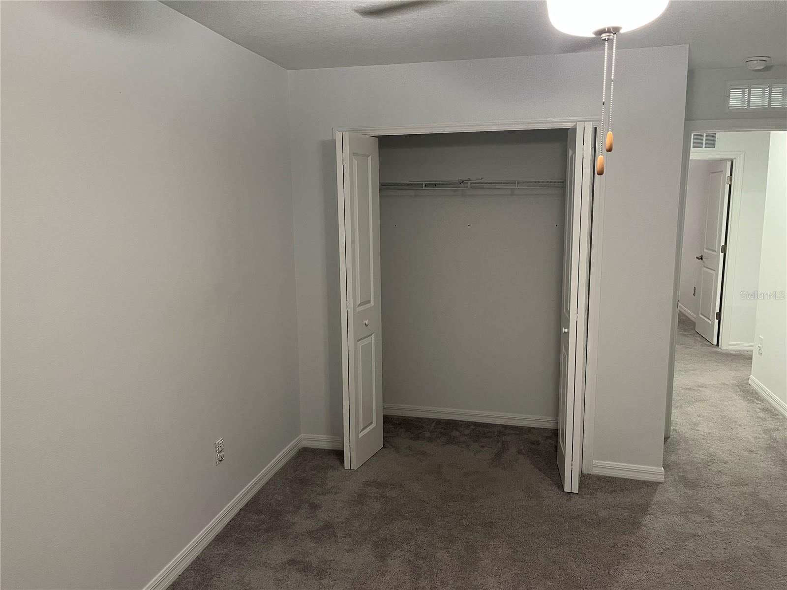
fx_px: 591
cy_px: 295
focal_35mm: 26
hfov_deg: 67.3
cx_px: 394
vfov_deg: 53.1
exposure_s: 1/60
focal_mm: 5.1
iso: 250
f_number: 1.6
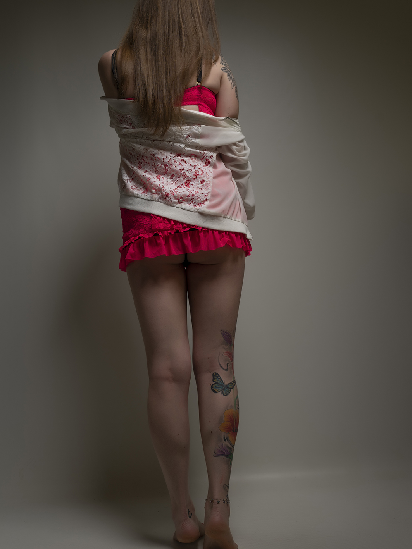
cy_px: 270
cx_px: 206
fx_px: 603
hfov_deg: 37.7
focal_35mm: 38
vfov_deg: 49.0
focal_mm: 35
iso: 50
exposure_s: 1/200
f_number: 5.6
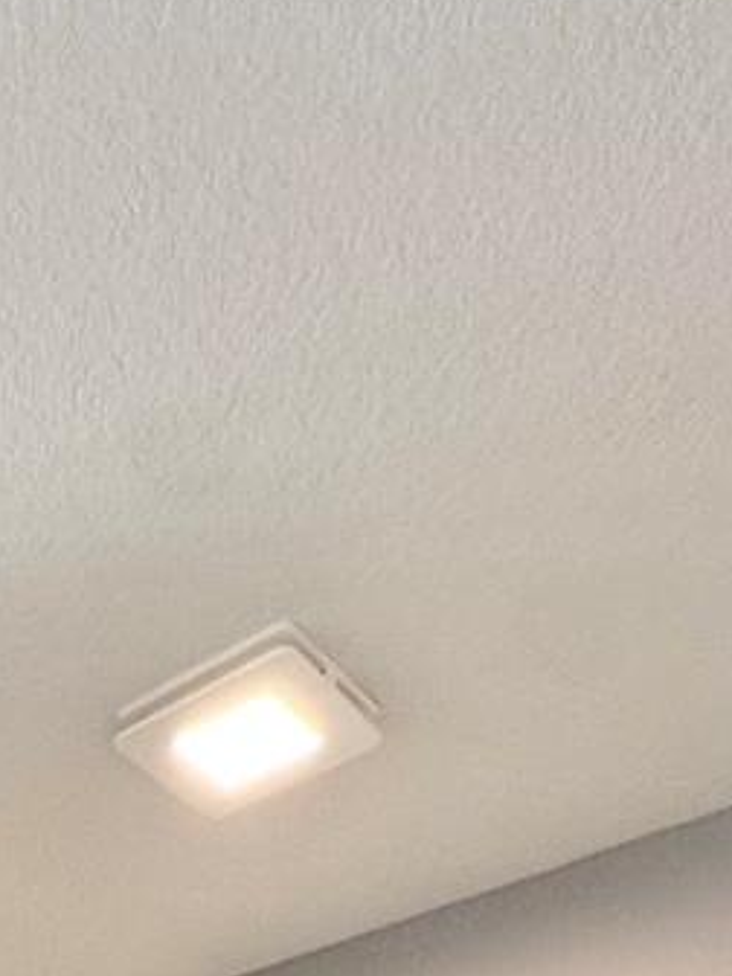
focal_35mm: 50
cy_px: 1606
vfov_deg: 24.6
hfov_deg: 25.3
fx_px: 1410
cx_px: -212
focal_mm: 2.22
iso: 100
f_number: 2.2
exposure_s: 1/120
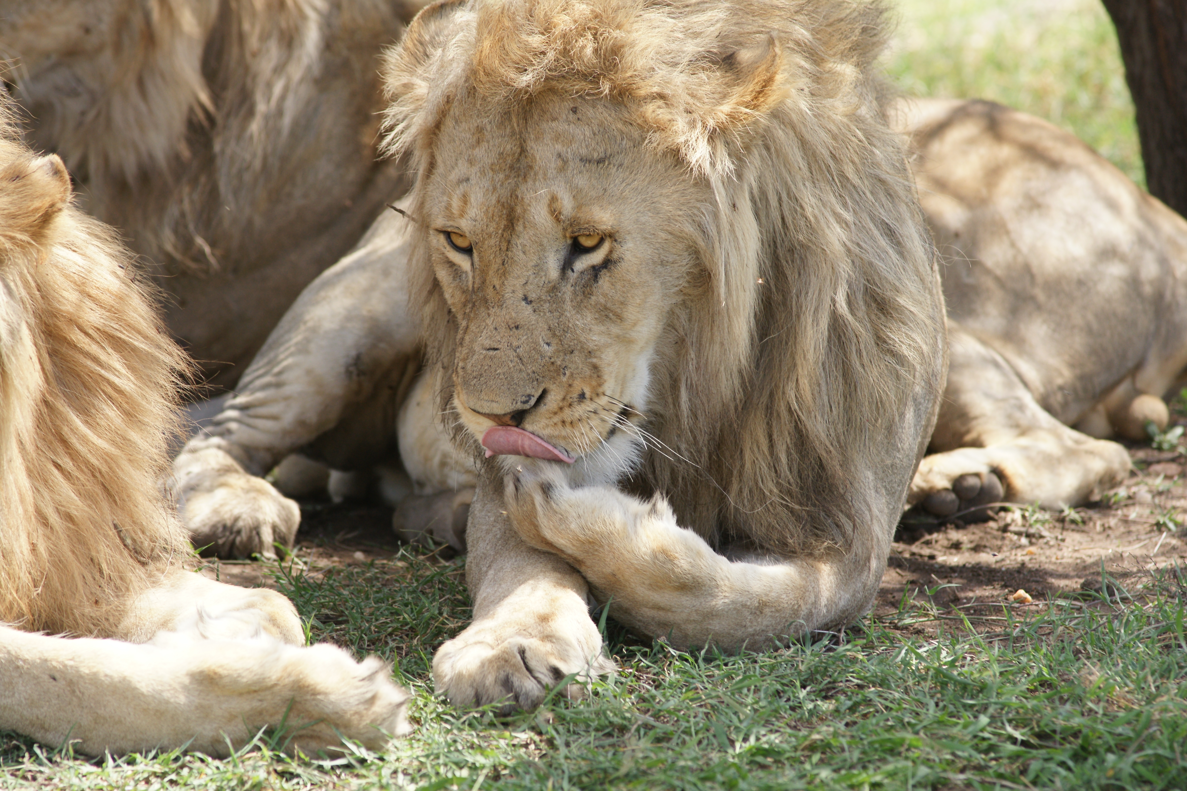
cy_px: 396
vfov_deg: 5.1
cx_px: 594
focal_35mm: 270
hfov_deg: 7.6
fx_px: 8902
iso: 200
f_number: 4
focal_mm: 180
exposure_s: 1/640
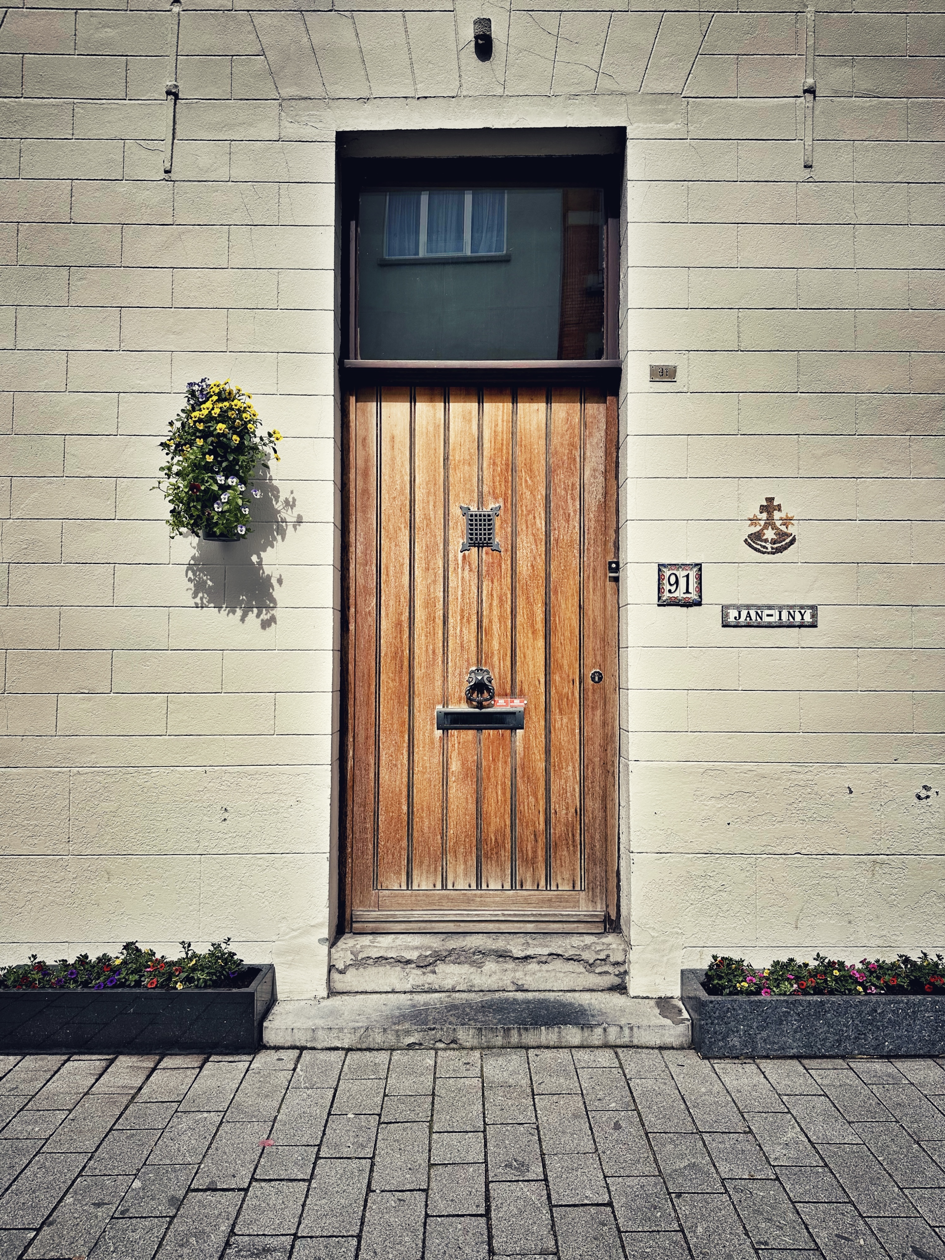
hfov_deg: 56.8
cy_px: 630
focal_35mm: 24
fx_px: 874
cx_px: 472
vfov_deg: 71.6
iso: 80
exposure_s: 1/5525
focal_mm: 6.86
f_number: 1.78
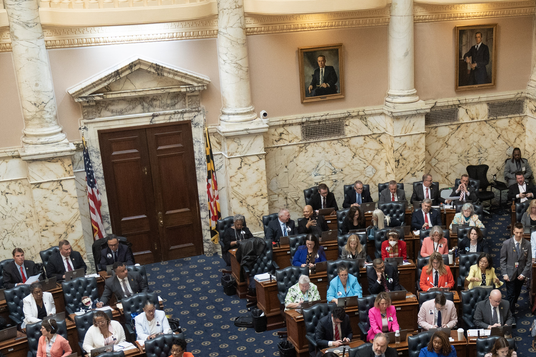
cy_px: 302
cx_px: 450
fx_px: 923
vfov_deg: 21.5
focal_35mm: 62
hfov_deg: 31.3
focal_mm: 30
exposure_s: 1/320
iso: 3200
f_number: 3.2
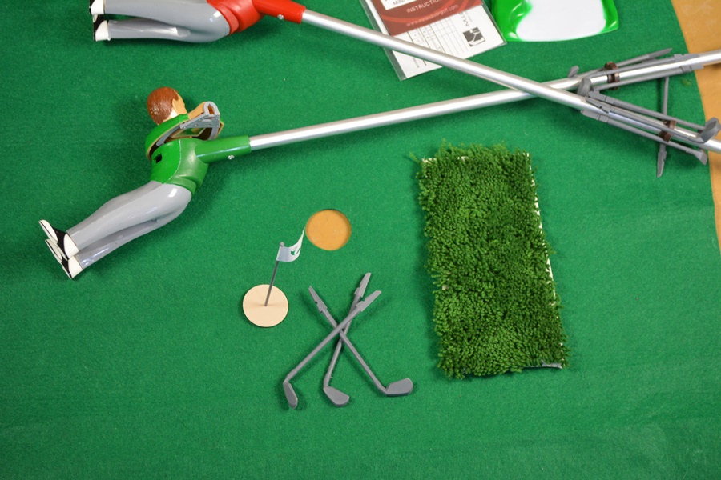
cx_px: 360
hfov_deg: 29.9
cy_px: 240
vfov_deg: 20.2
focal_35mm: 68
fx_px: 1352
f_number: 5.3
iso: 800
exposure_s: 1/30
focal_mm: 45
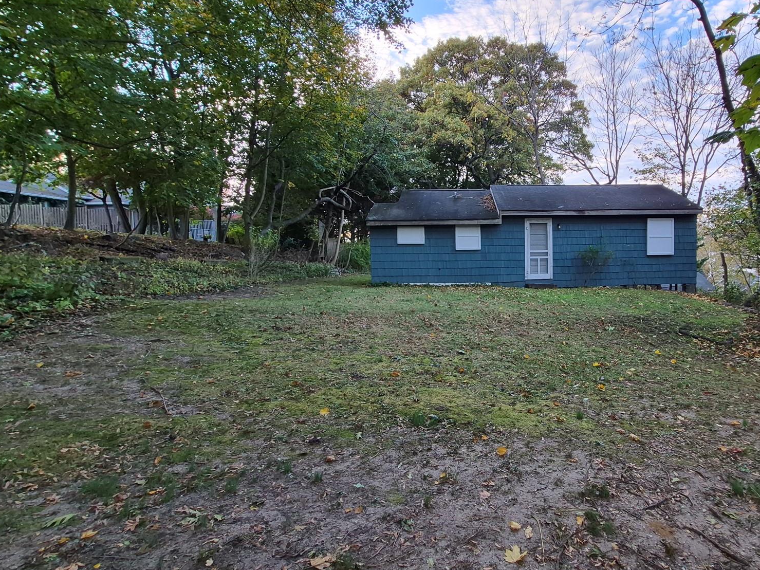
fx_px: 395
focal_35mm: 18
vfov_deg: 71.6
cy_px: 284
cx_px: 505
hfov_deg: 84.8
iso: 64
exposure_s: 1/120
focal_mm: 1.74
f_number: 2.2
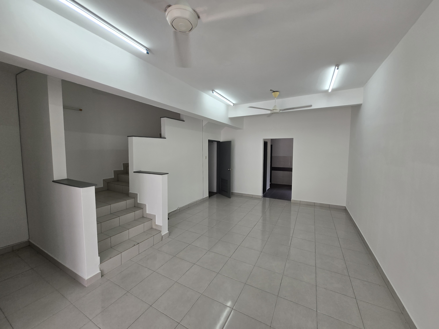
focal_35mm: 13
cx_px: 220
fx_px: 165
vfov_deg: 89.9
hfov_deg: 106.2
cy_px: 164
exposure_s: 1/100
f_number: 2.2
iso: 40
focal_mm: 1.7
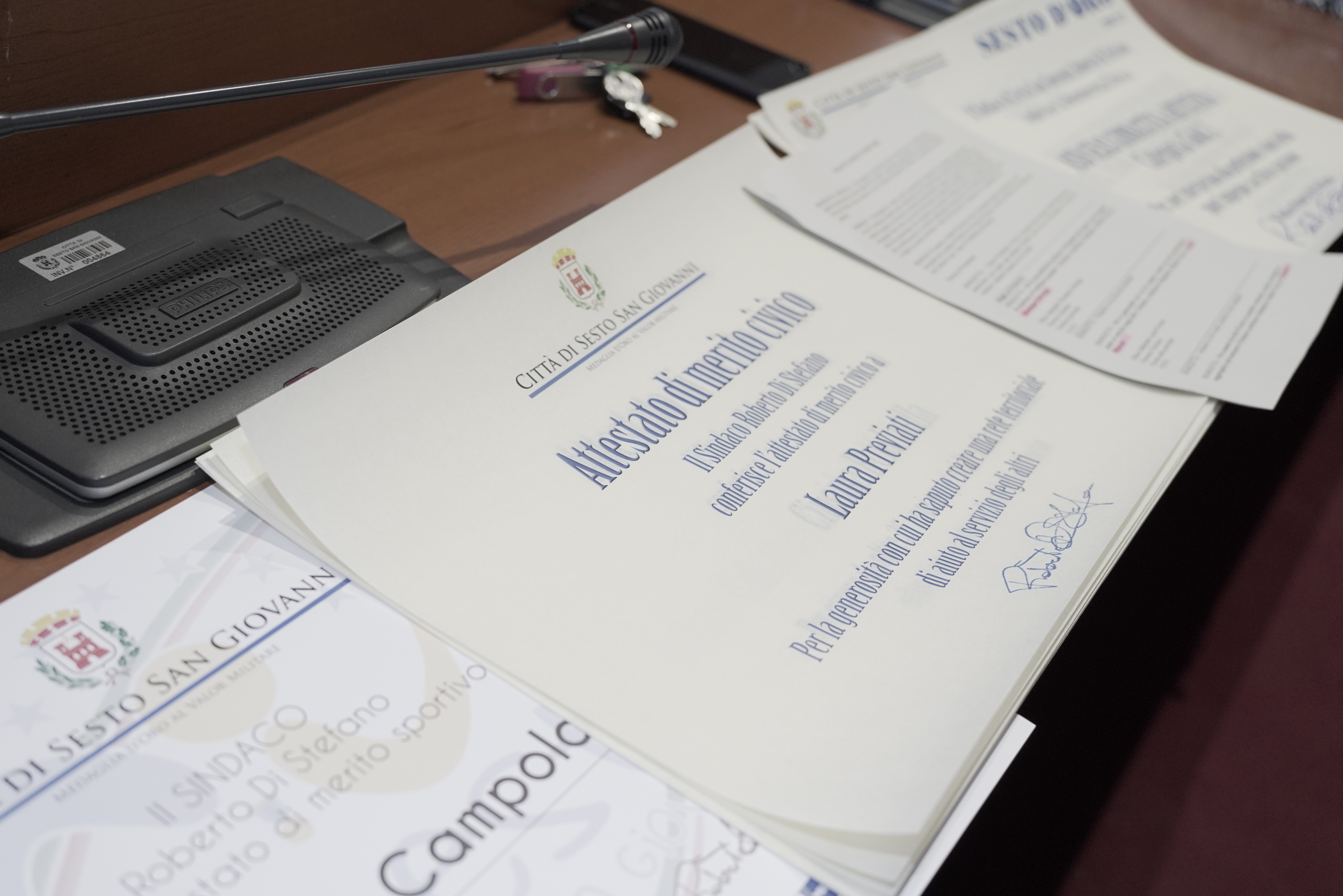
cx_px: 672
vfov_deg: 33.4
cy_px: 448
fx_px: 1492
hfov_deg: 48.5
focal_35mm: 40
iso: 3200
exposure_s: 1/100
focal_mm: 40
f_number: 4
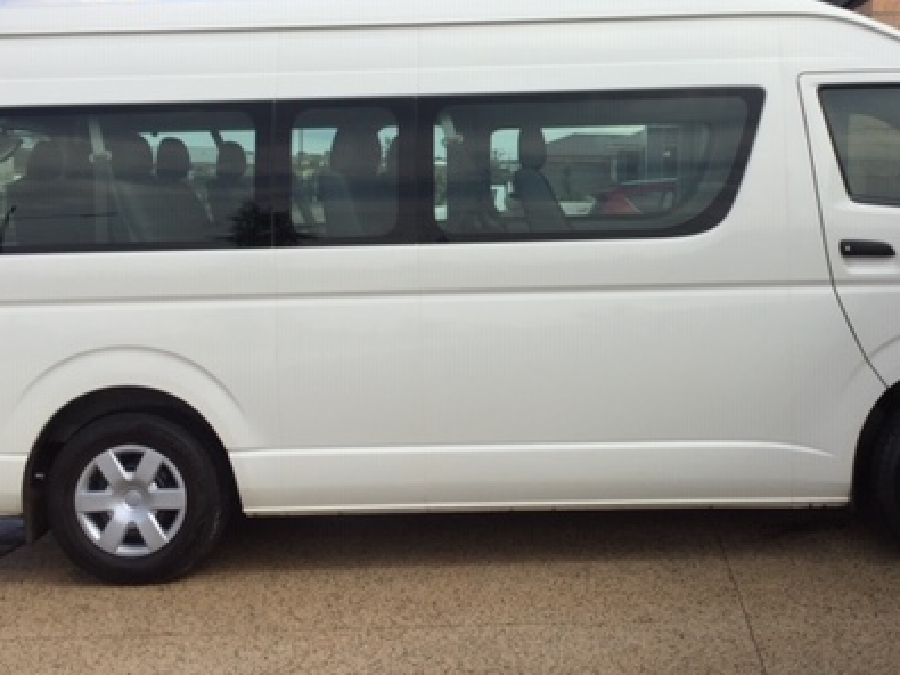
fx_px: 1222
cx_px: 570
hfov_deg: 40.1
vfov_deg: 30.7
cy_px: 249
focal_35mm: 47
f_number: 2.2
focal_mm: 4.15
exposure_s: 1/2083
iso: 32
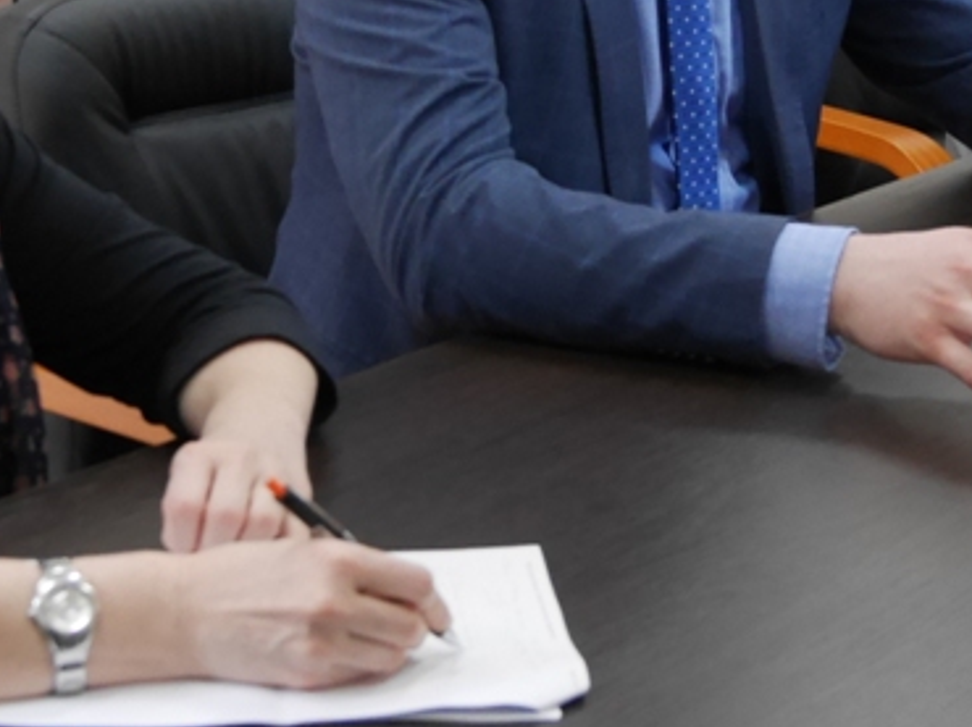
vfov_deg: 11.7
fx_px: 3536
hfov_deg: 15.7
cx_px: 478
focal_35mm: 126
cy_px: 151
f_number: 4.1
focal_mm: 24
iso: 1600
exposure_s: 1/125
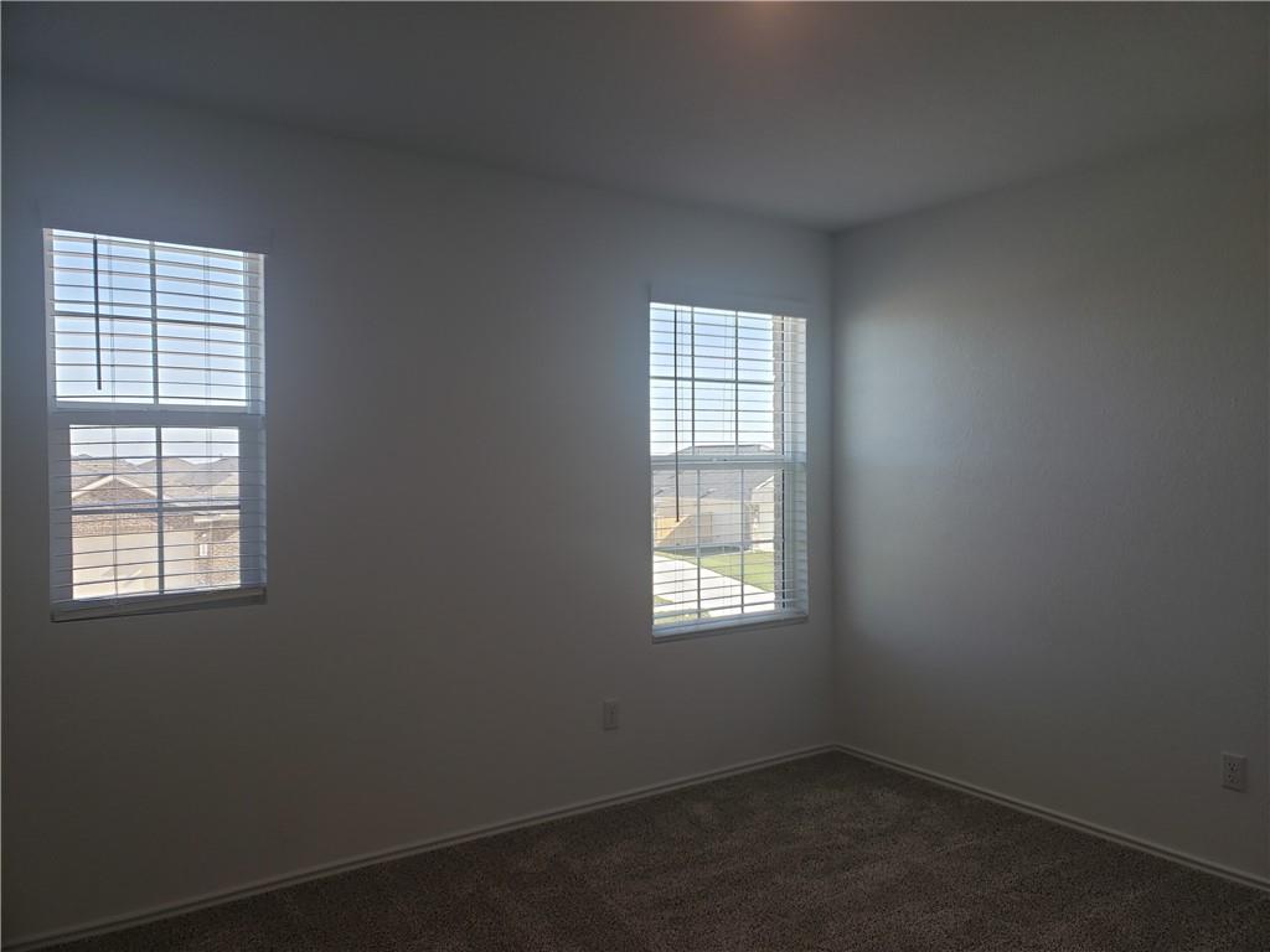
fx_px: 954
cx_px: 635
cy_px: 476
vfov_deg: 53.1
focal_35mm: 26
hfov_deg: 67.3
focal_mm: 4.3
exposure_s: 1/120
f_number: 2.4
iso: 50
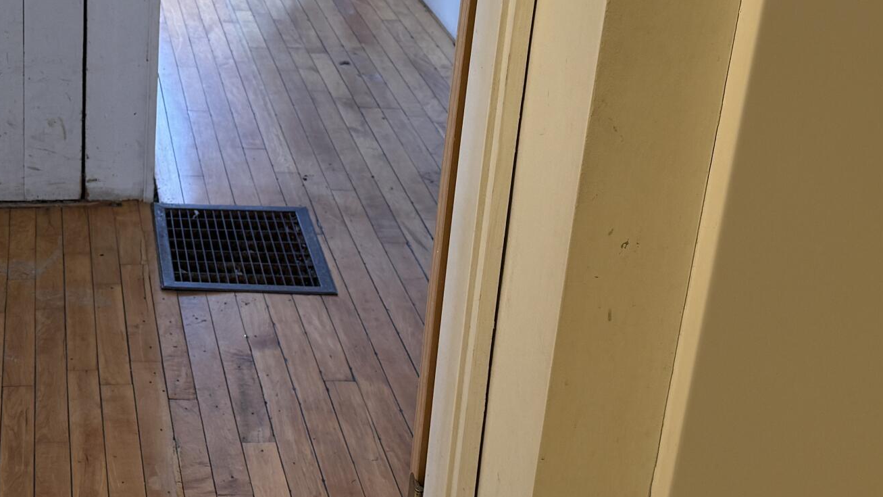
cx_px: 76
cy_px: 89
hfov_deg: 33.0
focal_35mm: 60
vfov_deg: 19.8
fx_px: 1405
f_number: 1.78
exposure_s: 1/120
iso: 125
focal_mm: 6.76
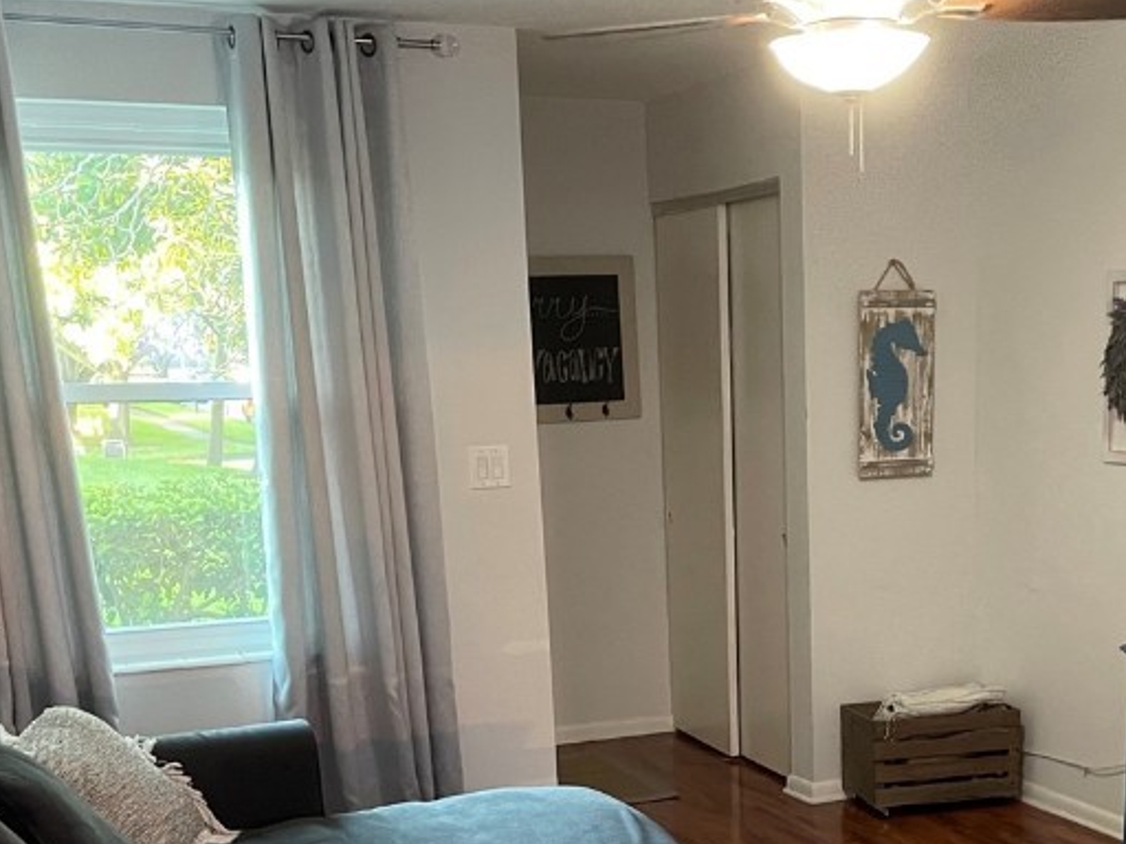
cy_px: 785
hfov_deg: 36.4
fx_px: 1691
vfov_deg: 26.9
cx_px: 761
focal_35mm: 52
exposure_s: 1/30
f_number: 1.6
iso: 500
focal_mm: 4.2
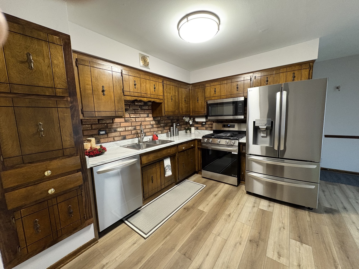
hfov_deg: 102.1
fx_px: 145
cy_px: 134
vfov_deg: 85.7
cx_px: 180
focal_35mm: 14
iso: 640
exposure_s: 1/60
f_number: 2.2
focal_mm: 2.22
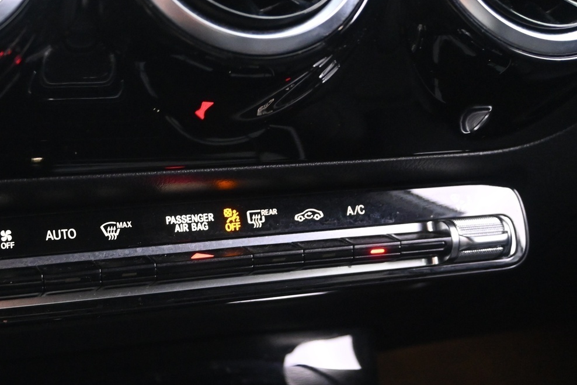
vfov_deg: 22.5
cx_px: 127
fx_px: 965
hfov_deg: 32.5
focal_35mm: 60
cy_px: 241
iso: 4000
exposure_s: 1/8
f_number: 4.2
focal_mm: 24.5
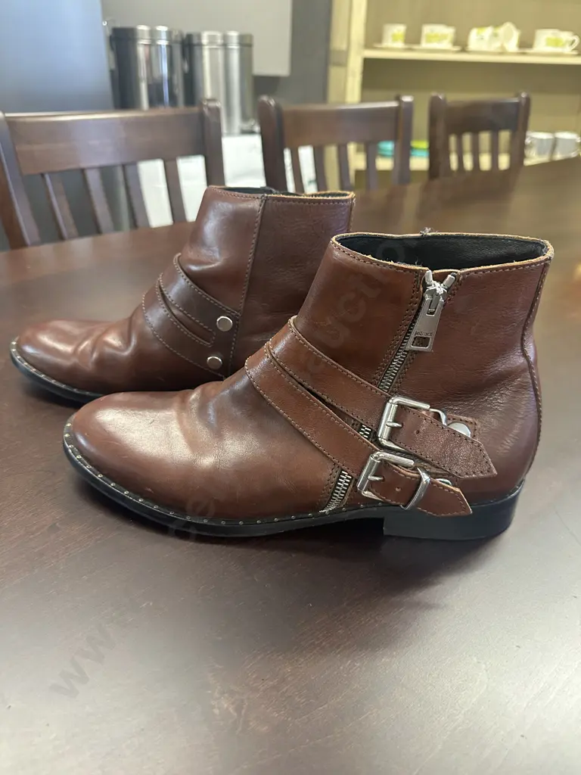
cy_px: 388
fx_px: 537
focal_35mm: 24
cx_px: 290
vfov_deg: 71.6
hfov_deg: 56.8
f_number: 1.78
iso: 500
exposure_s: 1/50
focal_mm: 6.86
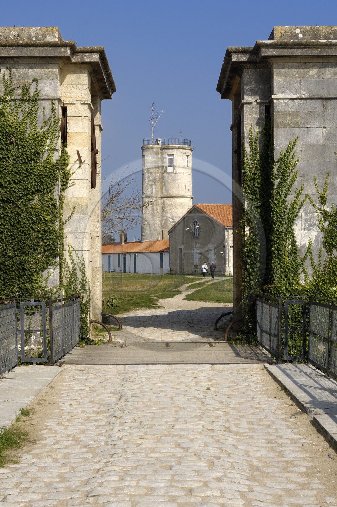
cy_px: 254
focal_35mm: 68
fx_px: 951
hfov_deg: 20.1
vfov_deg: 29.9
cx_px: 168
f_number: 11
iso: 100
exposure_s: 1/160
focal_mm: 45
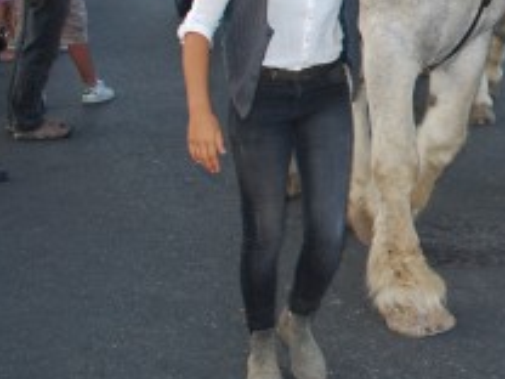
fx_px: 1298
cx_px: 651
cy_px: -64
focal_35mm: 89
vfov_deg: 16.0
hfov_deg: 20.2
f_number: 3.8
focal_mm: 20
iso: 200
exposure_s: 1/80
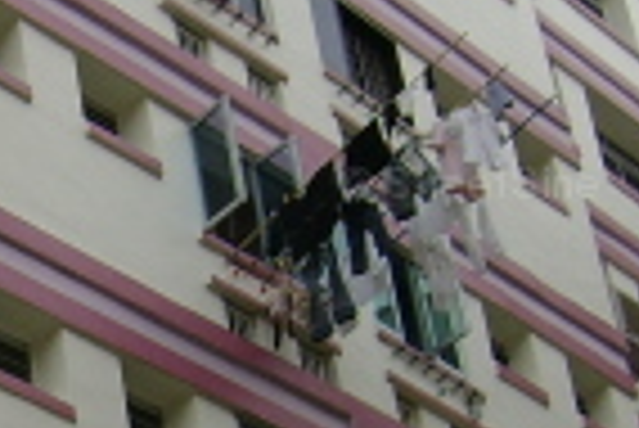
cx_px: -225
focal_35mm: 141
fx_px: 2505
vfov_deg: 9.5
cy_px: 640
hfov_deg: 13.9
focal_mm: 5.95
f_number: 5.8
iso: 50
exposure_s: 1/500
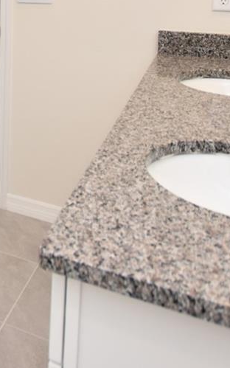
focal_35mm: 49
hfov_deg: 20.3
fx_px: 491
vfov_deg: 36.9
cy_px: 1
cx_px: -164
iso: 200
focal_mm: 10
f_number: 4
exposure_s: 1/60
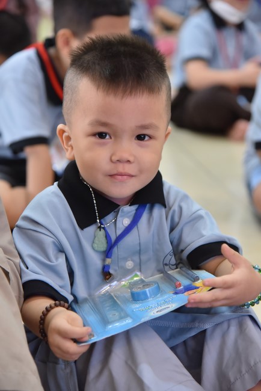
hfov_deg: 14.9
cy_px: 196
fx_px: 999
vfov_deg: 22.1
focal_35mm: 92
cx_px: 130
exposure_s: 1/125
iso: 2500
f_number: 4.5
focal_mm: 92
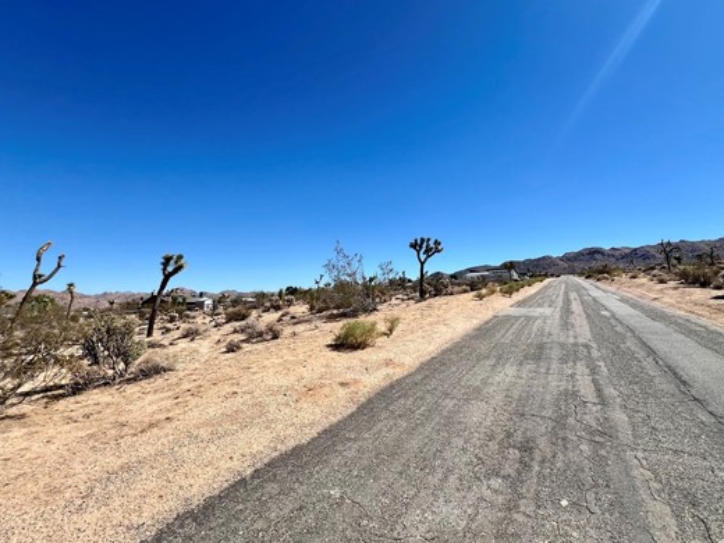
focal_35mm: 16
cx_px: 408
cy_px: 237
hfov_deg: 94.0
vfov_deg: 77.7
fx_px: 335
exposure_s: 1/2370
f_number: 1.8
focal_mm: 1.57
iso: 32
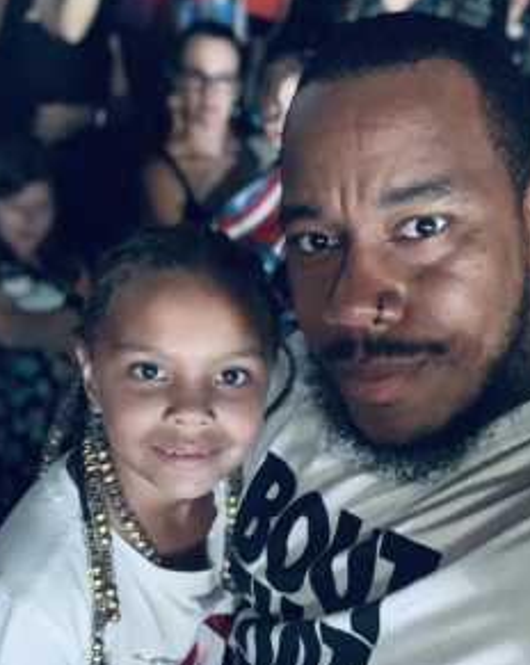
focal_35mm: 43
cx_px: 281
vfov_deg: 42.7
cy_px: 407
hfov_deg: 34.8
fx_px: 845
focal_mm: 2.87
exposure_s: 1/16
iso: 800
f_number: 2.2
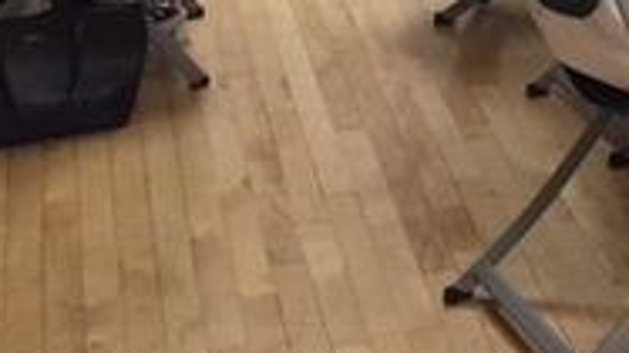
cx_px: 1006
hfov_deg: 17.4
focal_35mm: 108
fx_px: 1801
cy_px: -350
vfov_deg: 10.3
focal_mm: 4.15
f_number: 2.2
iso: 160
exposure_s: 1/30
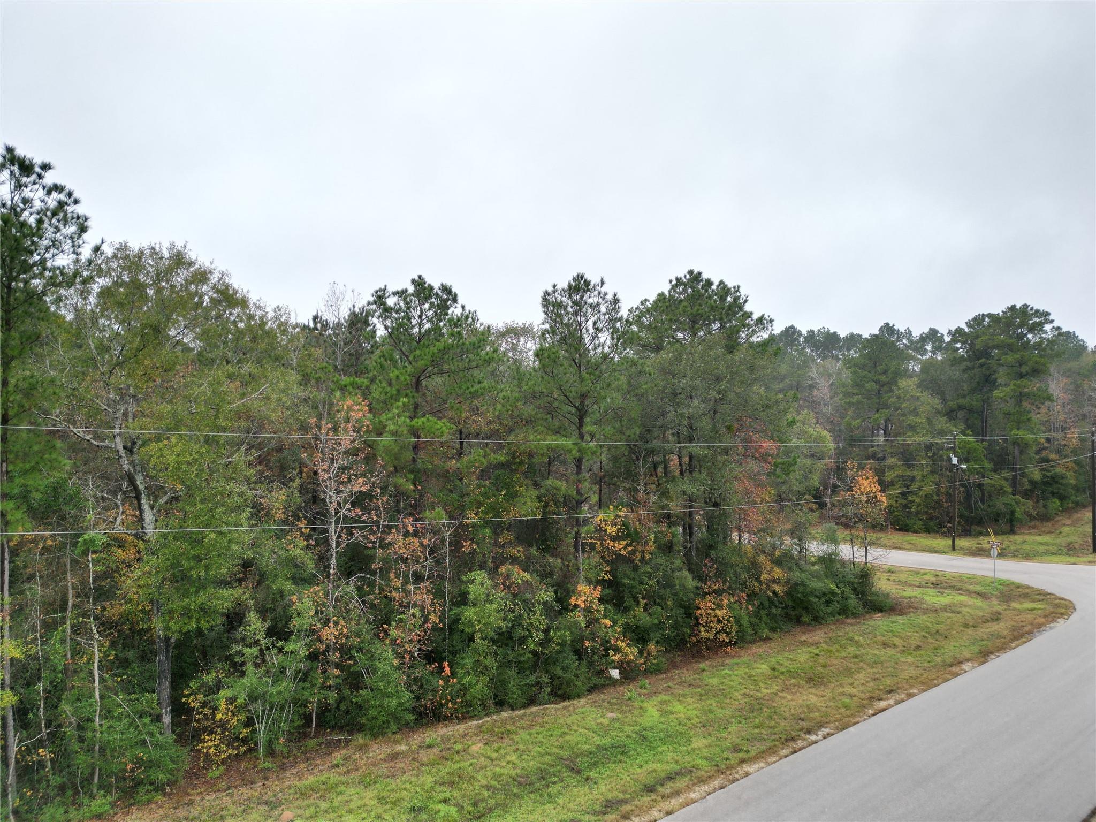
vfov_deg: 56.8
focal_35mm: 24
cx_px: 548
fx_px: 760
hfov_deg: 71.6
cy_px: 411
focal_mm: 6.72
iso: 100
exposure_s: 1/640
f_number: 1.7
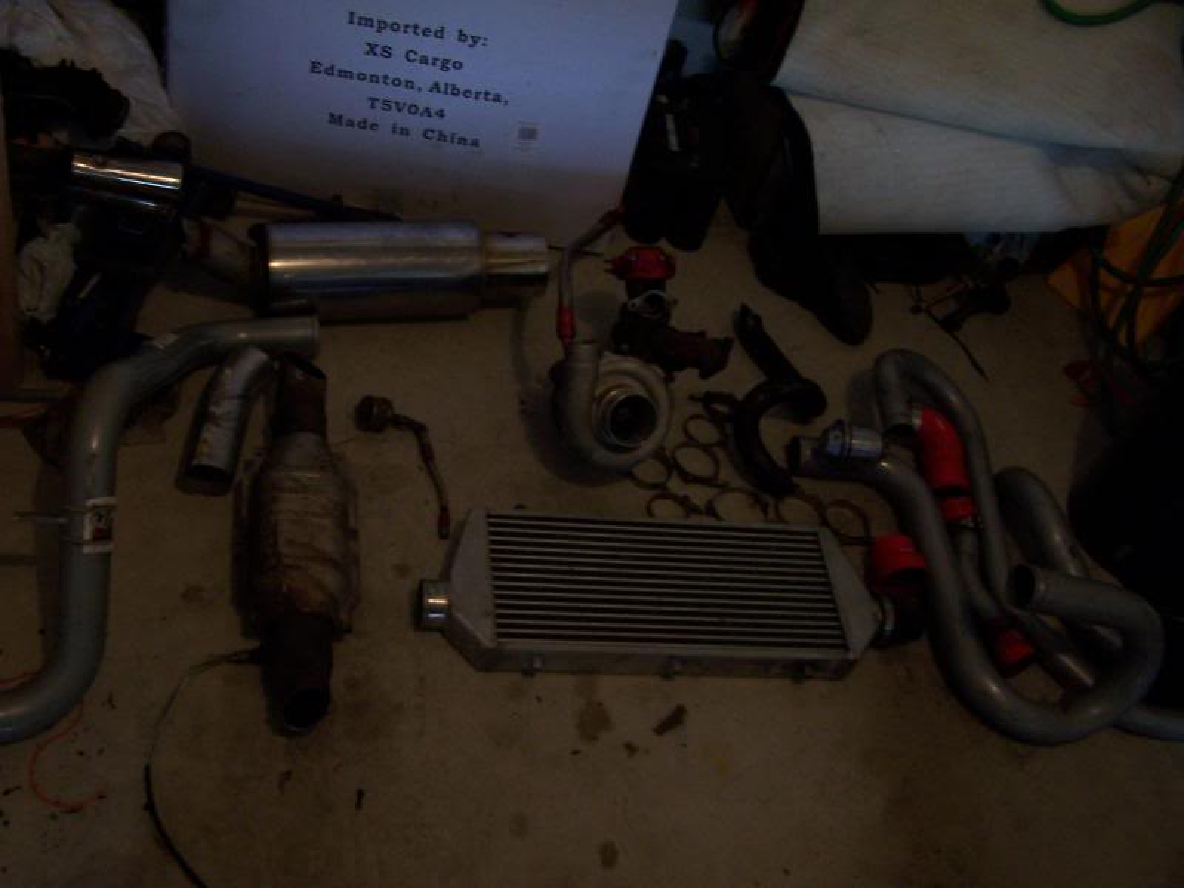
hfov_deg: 49.0
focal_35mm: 38
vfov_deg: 37.7
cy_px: 444
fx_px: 1300
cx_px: 592
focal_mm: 6.3
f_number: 2.8
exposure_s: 1/8
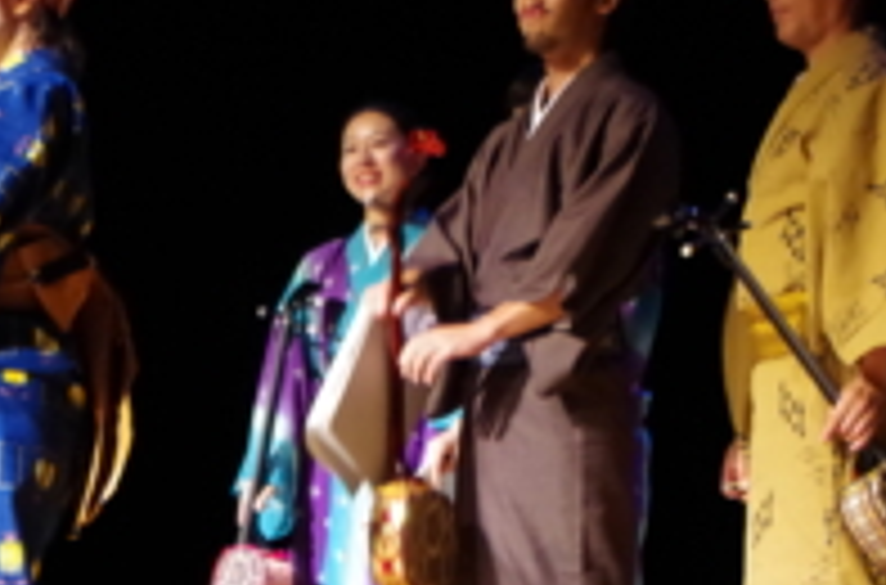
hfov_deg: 9.8
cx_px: -40
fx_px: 5103
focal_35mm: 208
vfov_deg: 6.6
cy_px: 340
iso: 3200
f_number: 5.6
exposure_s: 1/25
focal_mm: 55
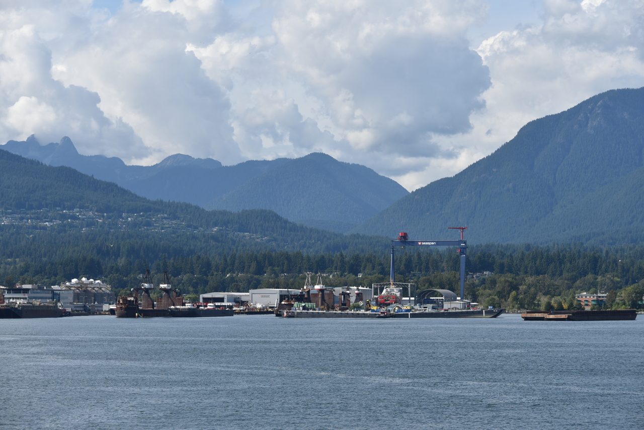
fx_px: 1789
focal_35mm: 100
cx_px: 322
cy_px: 215
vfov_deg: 13.7
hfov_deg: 20.4
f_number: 9
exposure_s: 1/320
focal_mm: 100
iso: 100
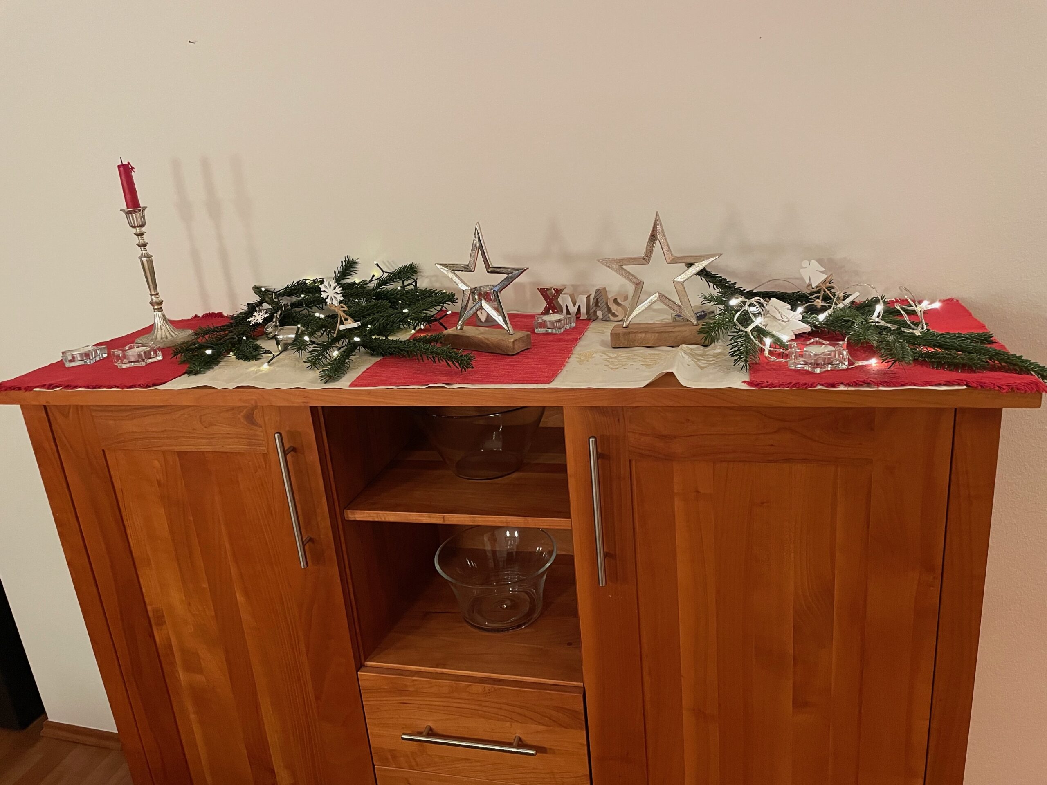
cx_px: 524
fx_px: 786
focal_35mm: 26
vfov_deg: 53.1
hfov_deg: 67.3
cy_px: 392
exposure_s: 1/50
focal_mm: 4.2
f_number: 1.6
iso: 400
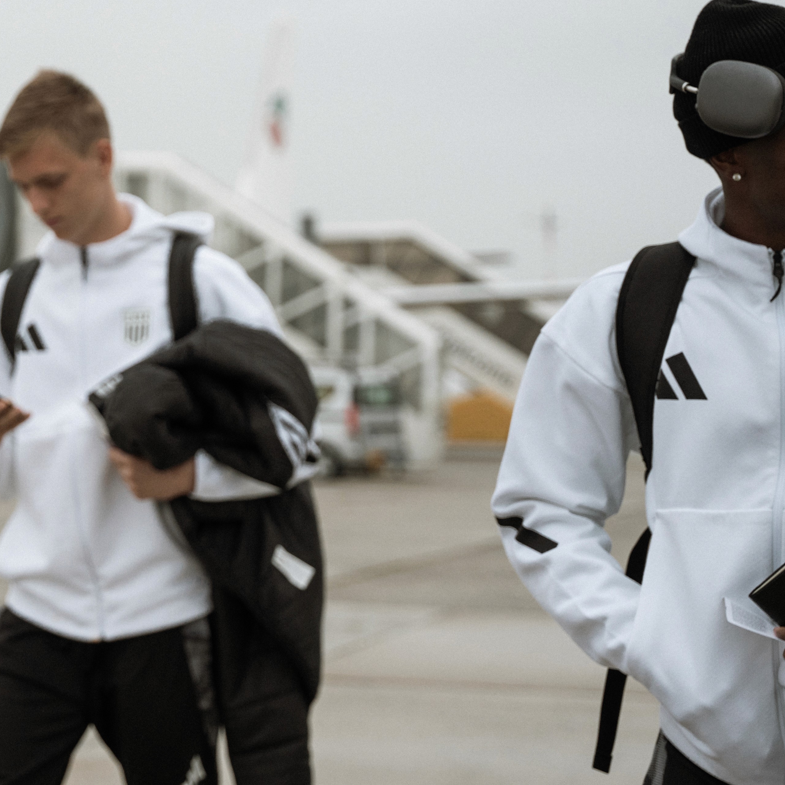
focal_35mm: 115
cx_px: -26
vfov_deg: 15.2
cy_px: 360
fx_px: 2945
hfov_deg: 14.9
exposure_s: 1/2000
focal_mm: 57.9
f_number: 2.8
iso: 800
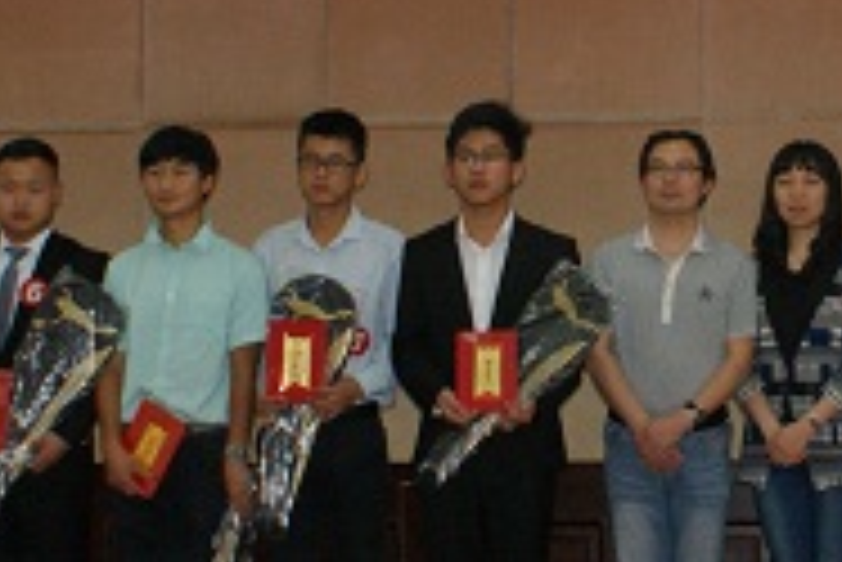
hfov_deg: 18.0
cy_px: 151
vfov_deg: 12.2
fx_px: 2622
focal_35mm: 112
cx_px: 761
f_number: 5.6
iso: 400
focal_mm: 20
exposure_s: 1/60
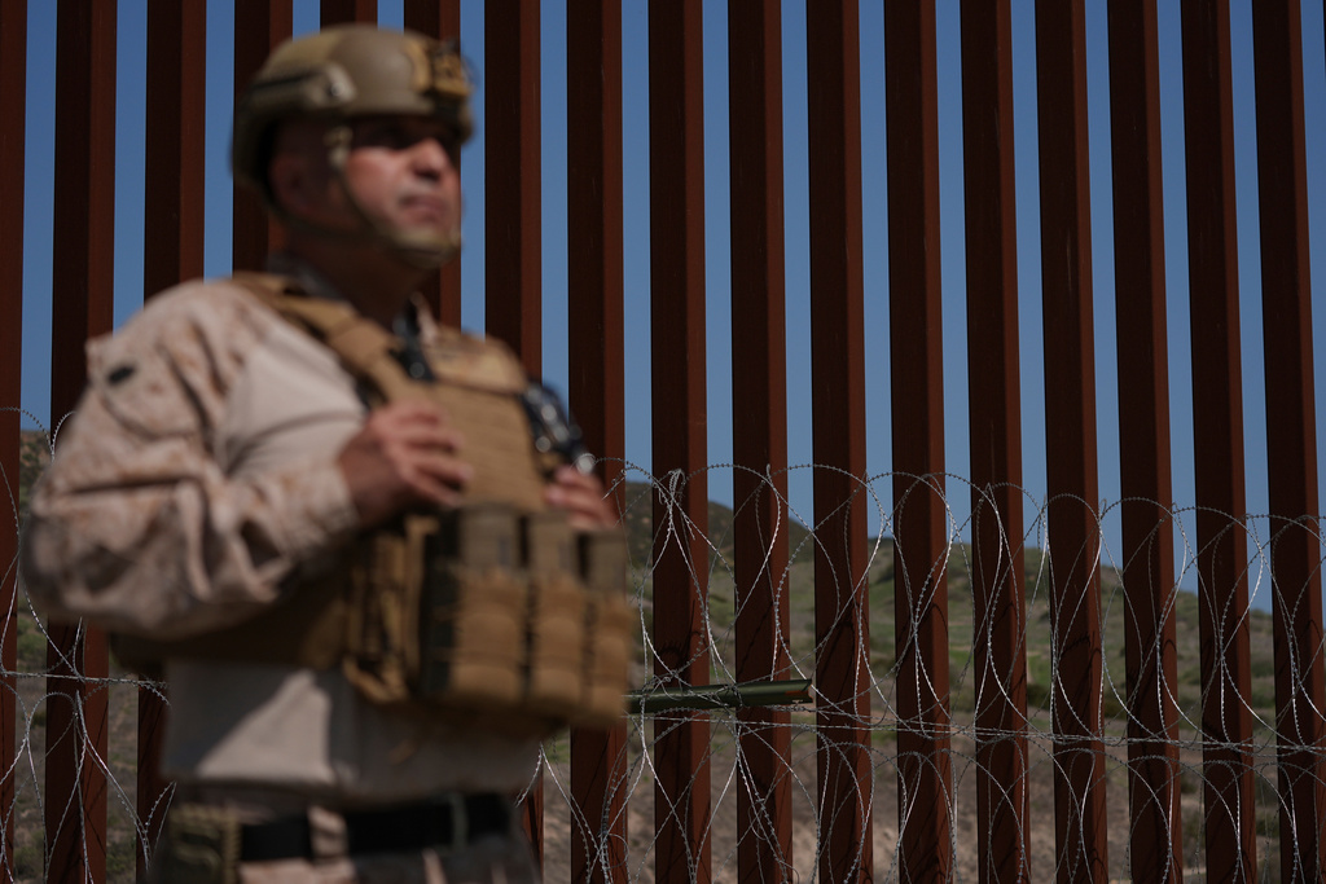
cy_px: 442
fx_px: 3684
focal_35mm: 100
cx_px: 663
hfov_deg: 20.4
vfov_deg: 13.7
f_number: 4.5
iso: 250
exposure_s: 1/4000
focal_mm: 100
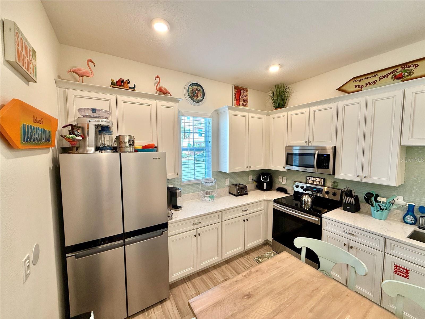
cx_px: 212
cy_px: 160
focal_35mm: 14
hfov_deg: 102.1
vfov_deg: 85.7
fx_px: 172
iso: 125
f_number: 2.2
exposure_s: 1/120
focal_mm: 2.22
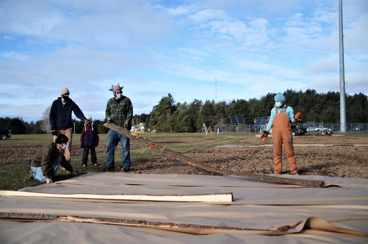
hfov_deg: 53.2
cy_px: 122
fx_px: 367
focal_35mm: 36
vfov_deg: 36.7
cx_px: 184
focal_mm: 24
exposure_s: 1/6400
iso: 500
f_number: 4
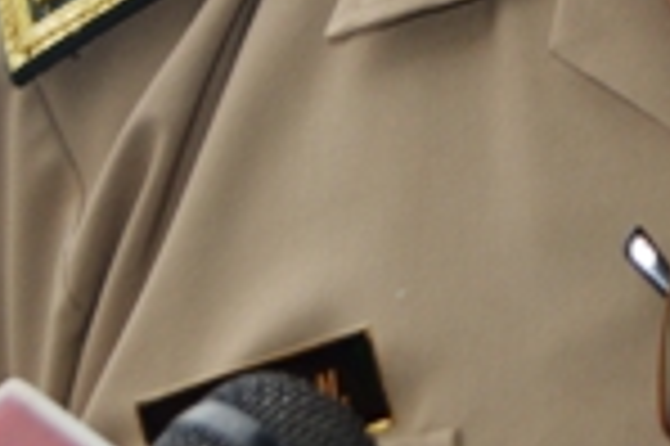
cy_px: -491
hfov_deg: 12.8
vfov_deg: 8.3
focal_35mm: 155
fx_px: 2882
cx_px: 917
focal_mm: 24
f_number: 5.6
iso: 100
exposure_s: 1/200
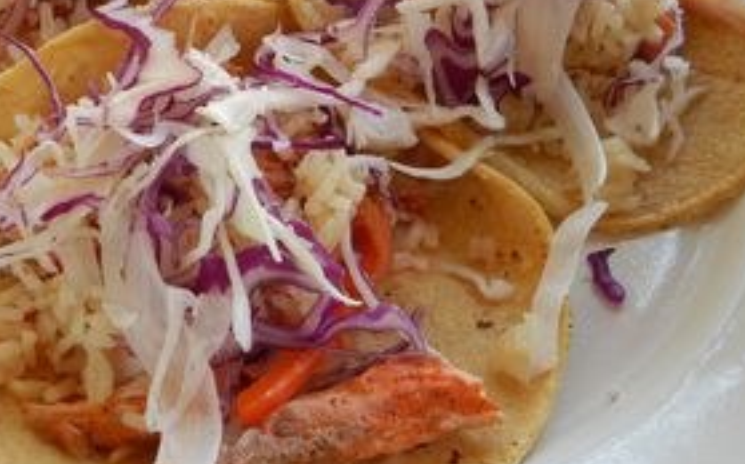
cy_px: 157
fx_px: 1278
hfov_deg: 32.3
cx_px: 270
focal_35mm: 63
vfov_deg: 20.5
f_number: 4.2
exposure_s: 1/30
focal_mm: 6.6
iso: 180
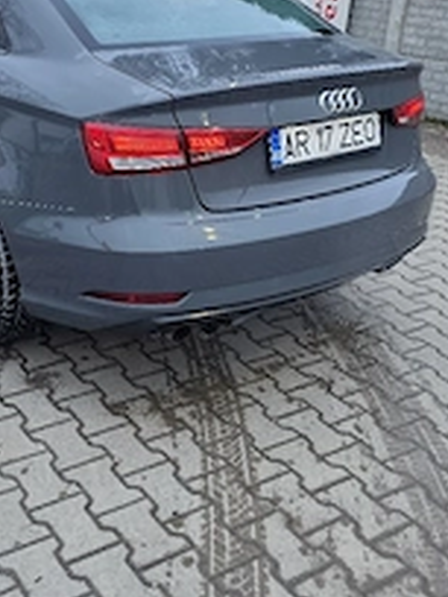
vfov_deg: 41.7
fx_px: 777
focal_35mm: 45
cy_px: 217
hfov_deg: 31.3
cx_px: 85
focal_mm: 6.3
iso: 200
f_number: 1.7
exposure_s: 1/101
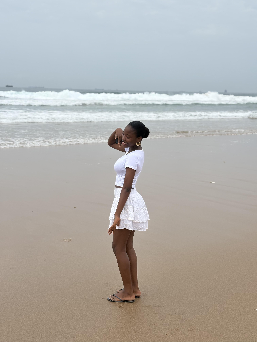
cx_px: 128
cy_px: 171
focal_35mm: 52
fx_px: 515
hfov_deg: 28.0
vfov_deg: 36.8
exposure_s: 1/4630
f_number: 1.6
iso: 32
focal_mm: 5.96
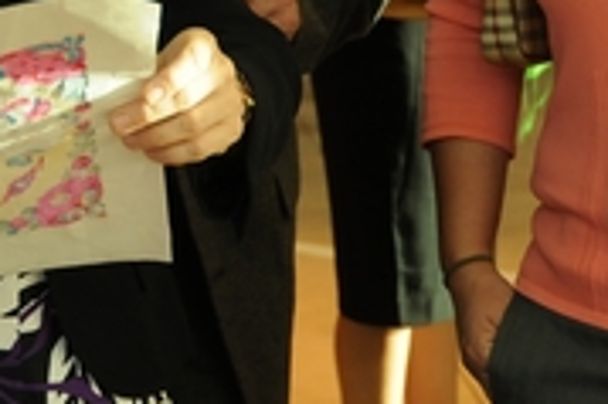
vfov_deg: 8.6
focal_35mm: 157
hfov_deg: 12.9
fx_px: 2649
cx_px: 7
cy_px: -144
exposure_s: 1/80
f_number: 4
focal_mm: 34
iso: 800
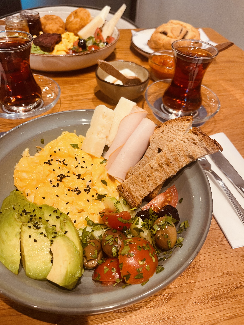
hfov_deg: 54.9
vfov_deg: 69.4
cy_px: 162
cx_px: 122
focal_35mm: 25
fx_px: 235
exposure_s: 1/50
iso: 80
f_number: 1.6
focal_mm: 5.1
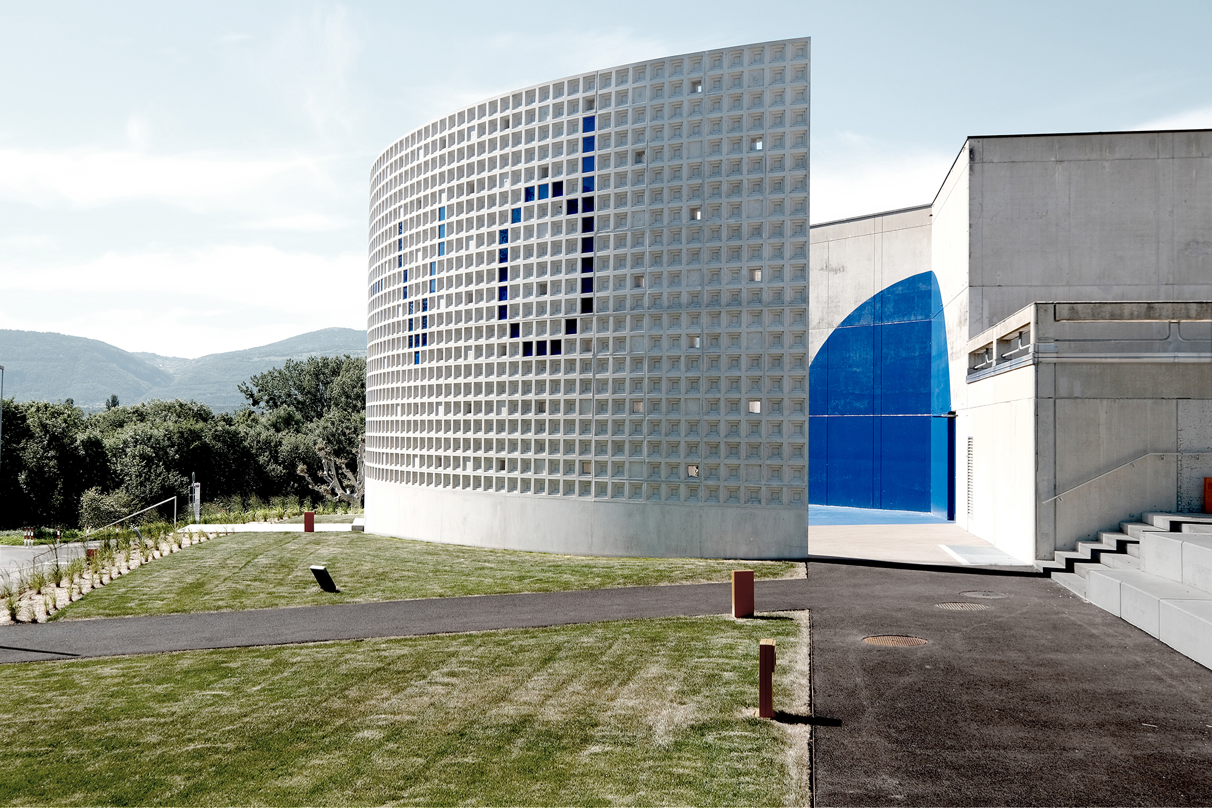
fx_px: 1212
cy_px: 404
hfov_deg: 53.1
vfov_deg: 36.9
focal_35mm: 36
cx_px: 606
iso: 160
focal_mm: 24
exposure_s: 1/250
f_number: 6.4
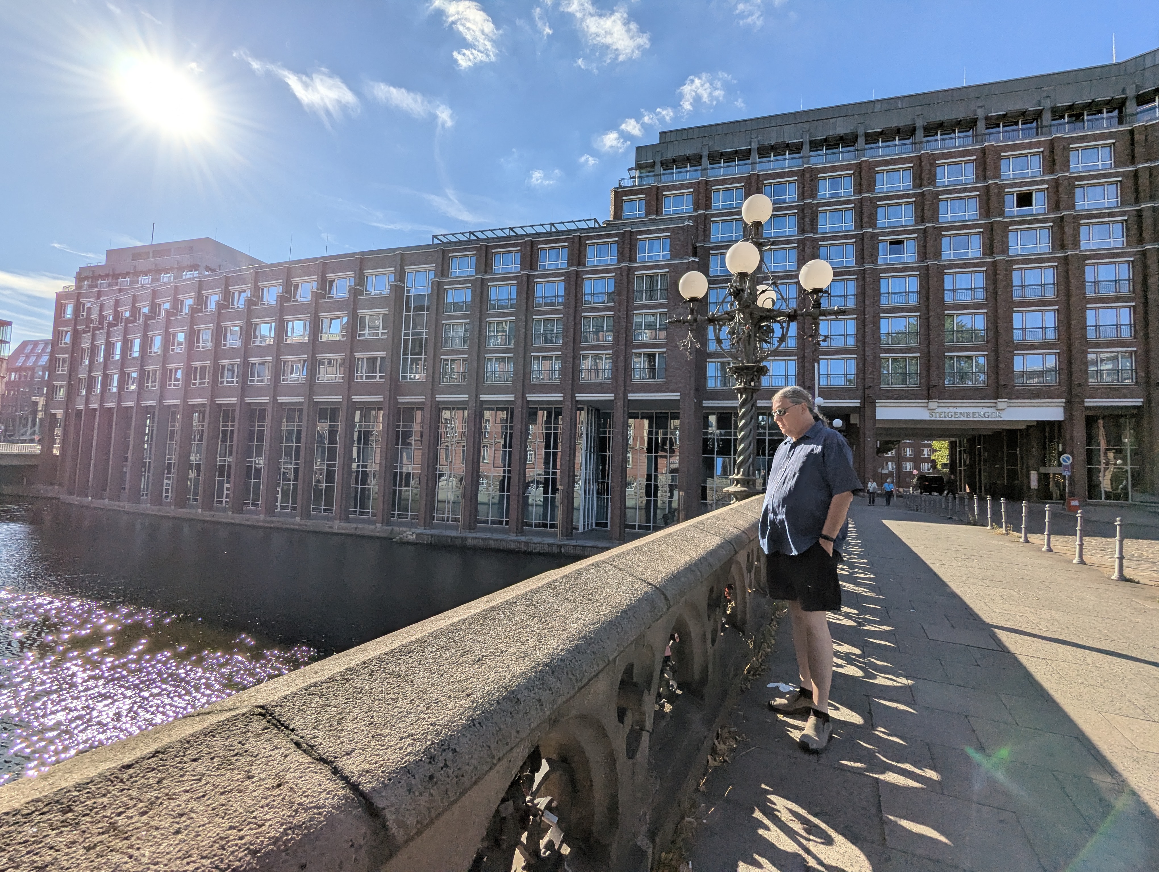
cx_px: 580
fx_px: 536
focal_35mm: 16
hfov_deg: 94.4
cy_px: 436
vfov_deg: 78.2
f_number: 2.2
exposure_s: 1/3571
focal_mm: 2.35
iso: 38
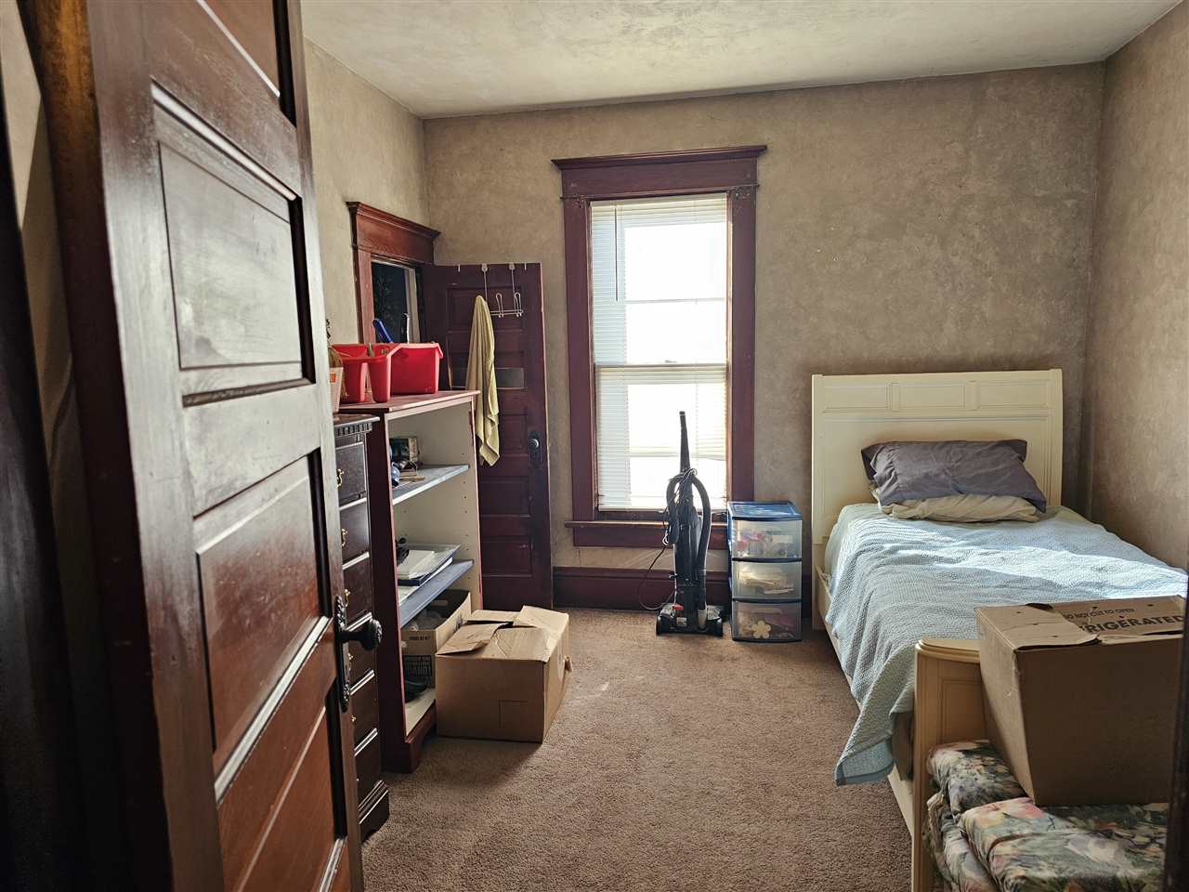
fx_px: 790
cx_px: 594
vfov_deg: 58.9
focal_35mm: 23
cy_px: 446
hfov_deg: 73.9
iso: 100
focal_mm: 6.3
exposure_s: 1/75.9
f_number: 1.7
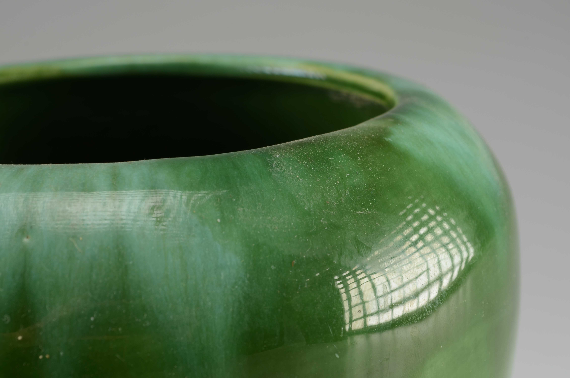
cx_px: 296
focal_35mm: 90
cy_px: 191
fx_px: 1415
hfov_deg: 22.8
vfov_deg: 15.2
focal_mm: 55
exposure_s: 1/80
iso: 100
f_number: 14
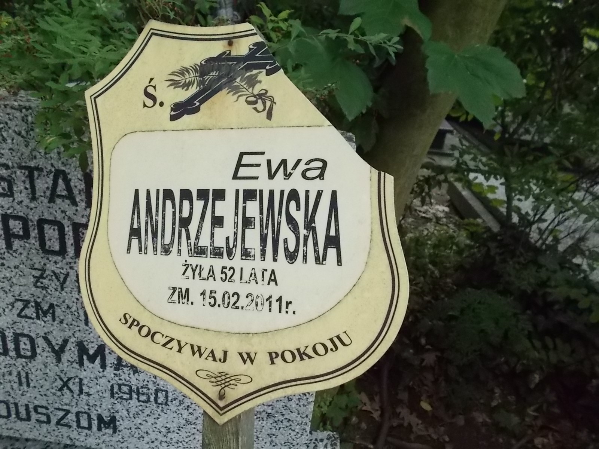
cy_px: 224
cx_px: 300
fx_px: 450
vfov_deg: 53.1
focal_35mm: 26
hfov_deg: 67.3
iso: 400
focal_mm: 4.6
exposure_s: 1/125
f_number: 8
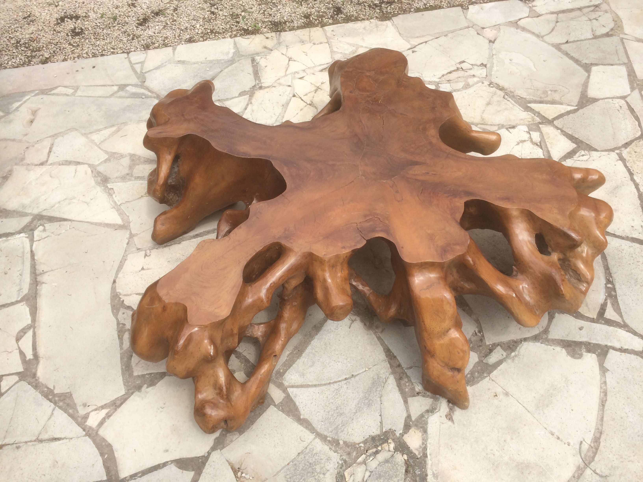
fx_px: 539
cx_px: 322
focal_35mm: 29
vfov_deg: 48.2
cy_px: 241
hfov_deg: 61.7
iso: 32
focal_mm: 4.15
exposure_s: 1/1080
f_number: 2.2
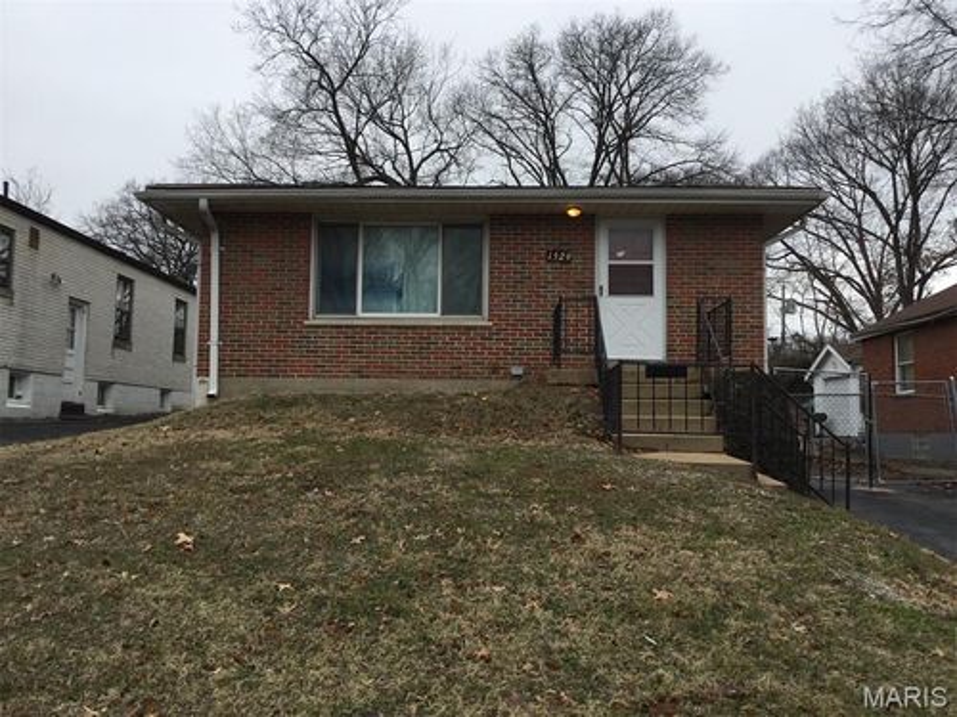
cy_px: 358
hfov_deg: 58.4
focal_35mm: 31
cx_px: 478
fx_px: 857
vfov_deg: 45.4
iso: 25
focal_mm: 3.3
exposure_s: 1/494
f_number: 2.4
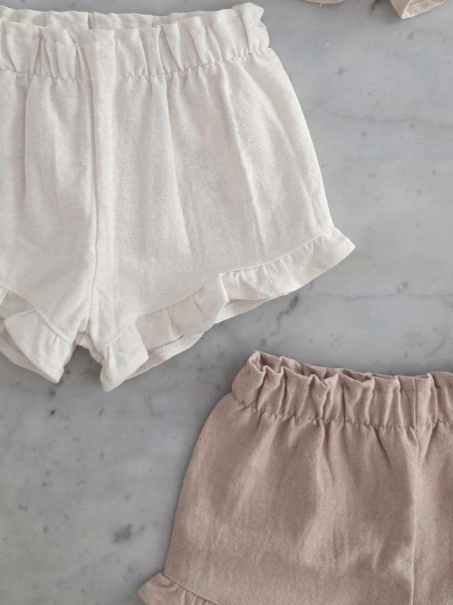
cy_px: 194
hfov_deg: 31.5
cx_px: 249
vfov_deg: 40.6
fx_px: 803
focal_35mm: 46
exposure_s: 1/101
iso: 400
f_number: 1.7
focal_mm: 6.3
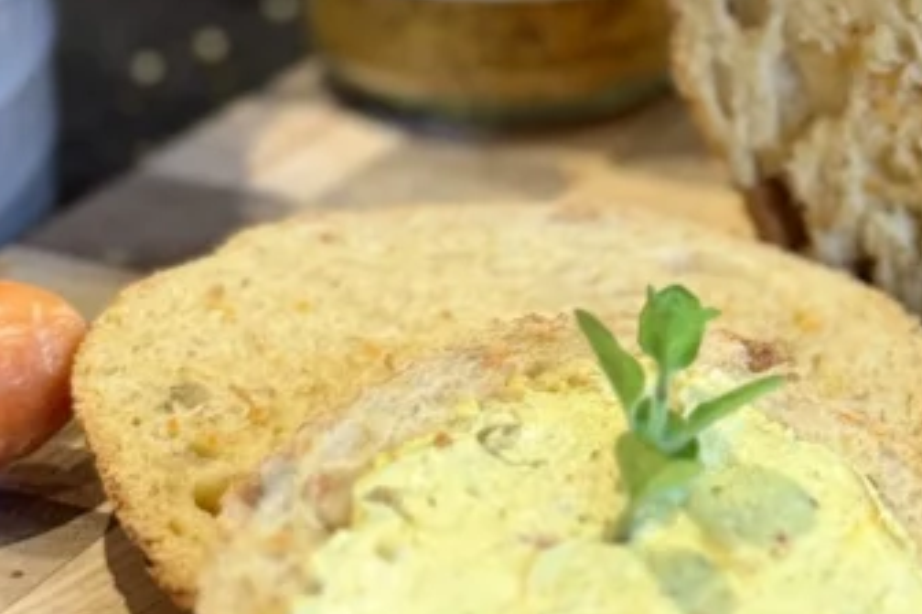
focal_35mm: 152
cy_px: -30
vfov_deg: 9.0
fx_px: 3893
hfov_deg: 13.3
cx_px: 897
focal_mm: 6.76
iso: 100
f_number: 1.78
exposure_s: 1/50
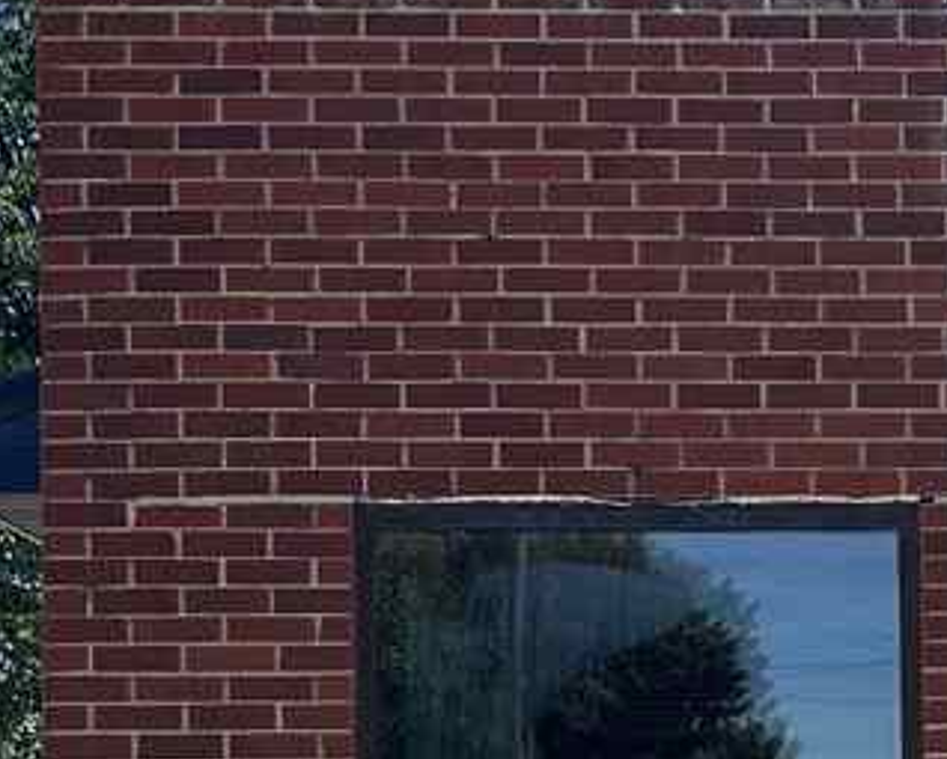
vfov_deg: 14.9
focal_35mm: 102
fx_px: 2861
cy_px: 765
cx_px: 941
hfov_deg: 18.3
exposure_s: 1/2632
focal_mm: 5.7
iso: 50
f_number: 1.5
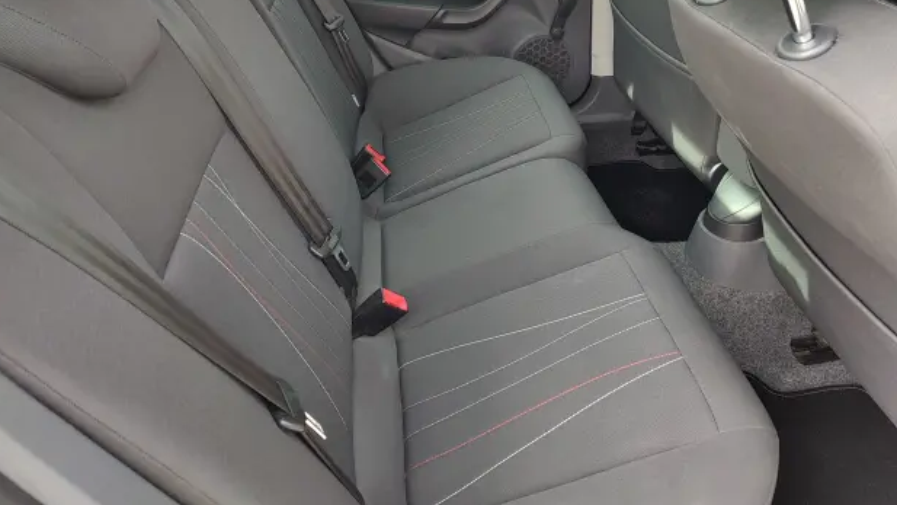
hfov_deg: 71.9
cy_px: 173
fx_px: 618
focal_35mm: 26
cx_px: 438
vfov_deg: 43.8
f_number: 1.8
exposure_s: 1/100
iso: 166
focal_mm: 5.56
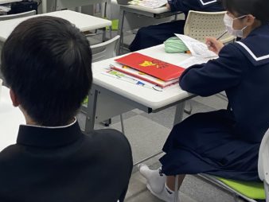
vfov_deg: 24.0
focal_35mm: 59
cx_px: 76
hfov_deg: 32.2
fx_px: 459
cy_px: 13
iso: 80
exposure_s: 1/60
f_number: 1.8
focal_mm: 4.25
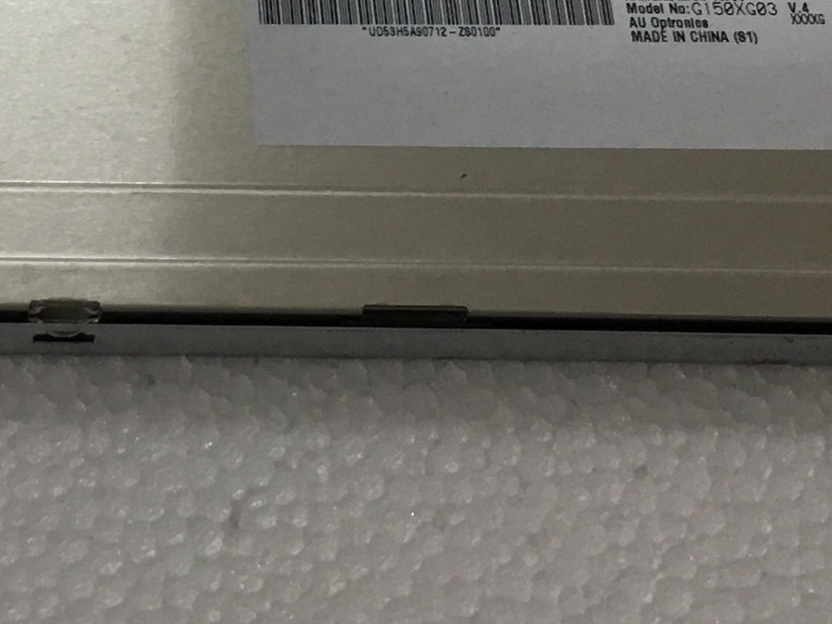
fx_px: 2596
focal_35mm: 108
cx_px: 18
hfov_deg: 17.8
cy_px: -298
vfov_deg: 13.0
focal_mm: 4.15
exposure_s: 1/33
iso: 32
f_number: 2.2
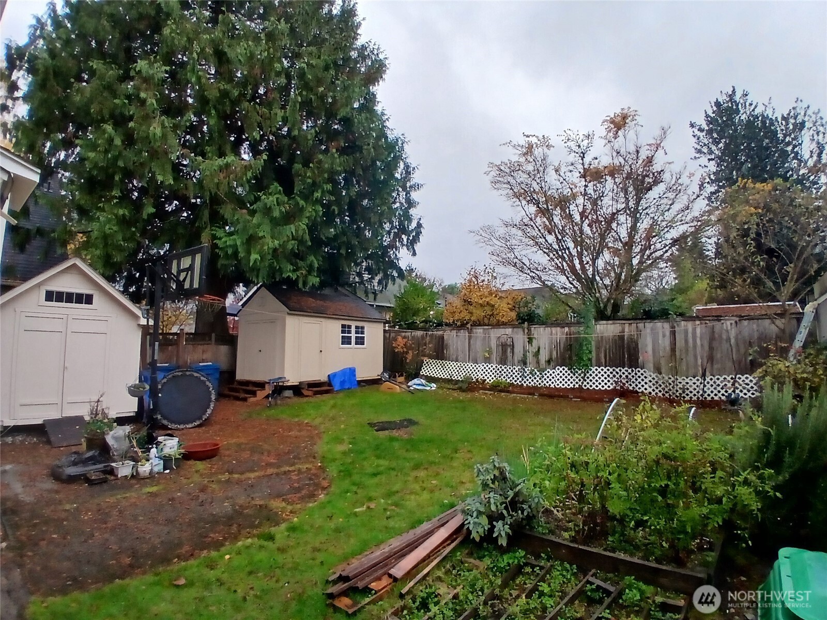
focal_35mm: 17
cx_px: 414
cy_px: 310
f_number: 2.2
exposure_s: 1/60
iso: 64
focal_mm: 1.4
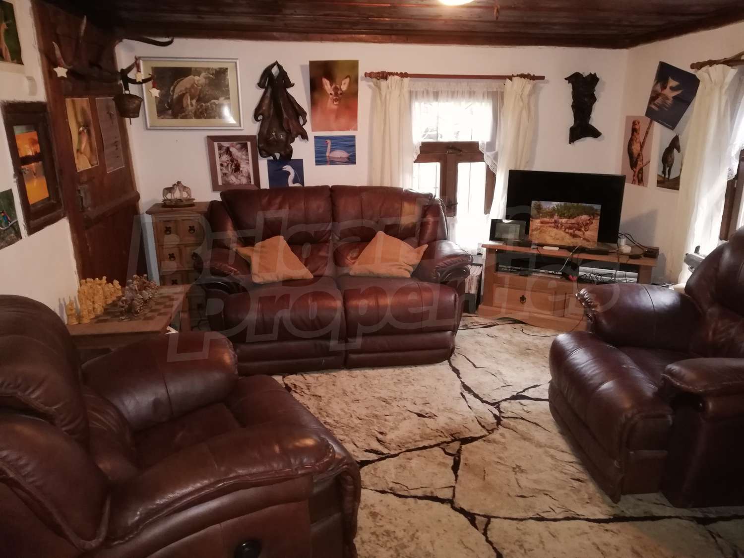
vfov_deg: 53.1
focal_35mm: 26
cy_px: 279
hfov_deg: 67.3
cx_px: 372
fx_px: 559
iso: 640
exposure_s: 1/16.7
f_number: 2.2
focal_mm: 3.81
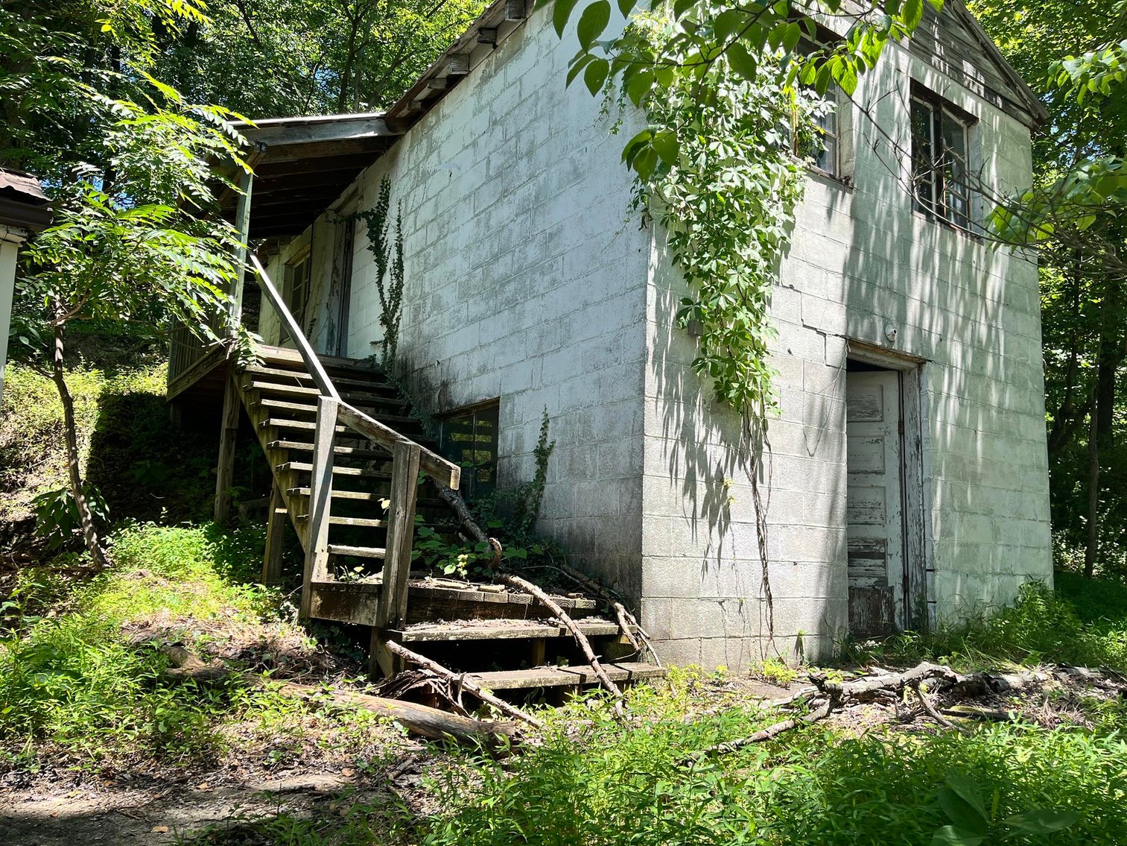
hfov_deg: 67.3
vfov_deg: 53.1
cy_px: 423
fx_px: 847
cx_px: 564
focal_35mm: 26
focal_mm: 5.1
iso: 50
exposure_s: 1/913
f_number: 1.6
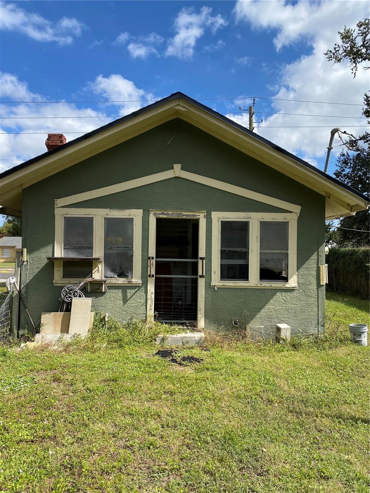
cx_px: 185
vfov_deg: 67.3
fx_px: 371
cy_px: 246
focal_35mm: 26
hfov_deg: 53.1
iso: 32
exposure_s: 1/2183
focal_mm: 4.25
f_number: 1.8
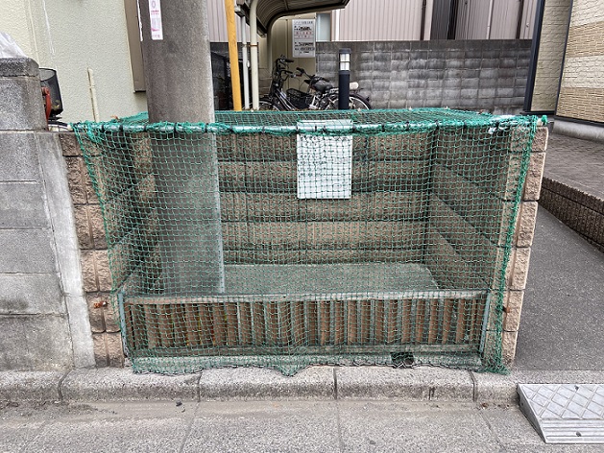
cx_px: 302
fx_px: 454
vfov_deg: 53.1
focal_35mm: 26
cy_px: 226
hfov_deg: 67.3
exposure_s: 1/140
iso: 32
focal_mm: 4.25
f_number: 1.8
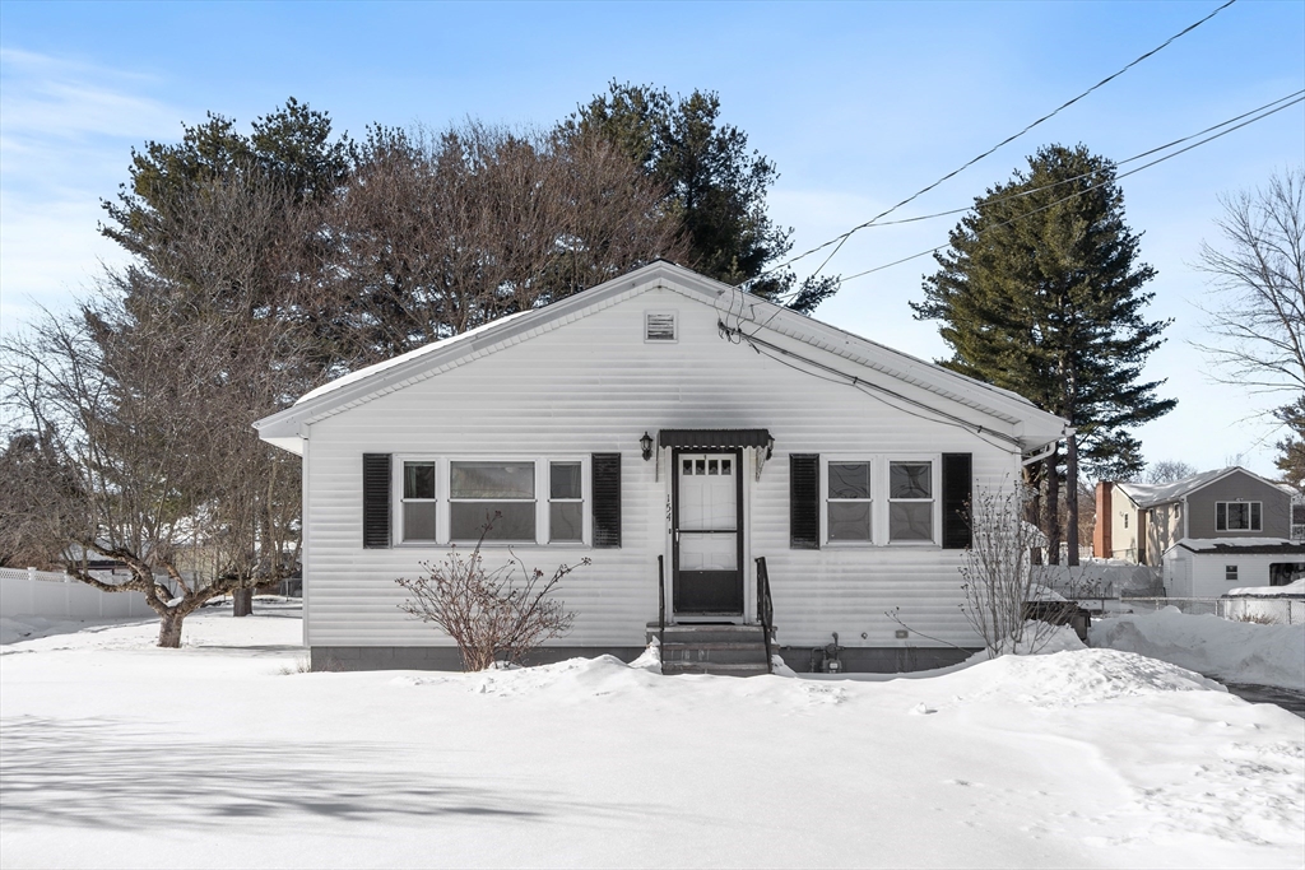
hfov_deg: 57.2
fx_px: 1196
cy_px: 435
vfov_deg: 40.0
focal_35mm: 33
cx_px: 652
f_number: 8
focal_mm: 22
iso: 100
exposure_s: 1/400
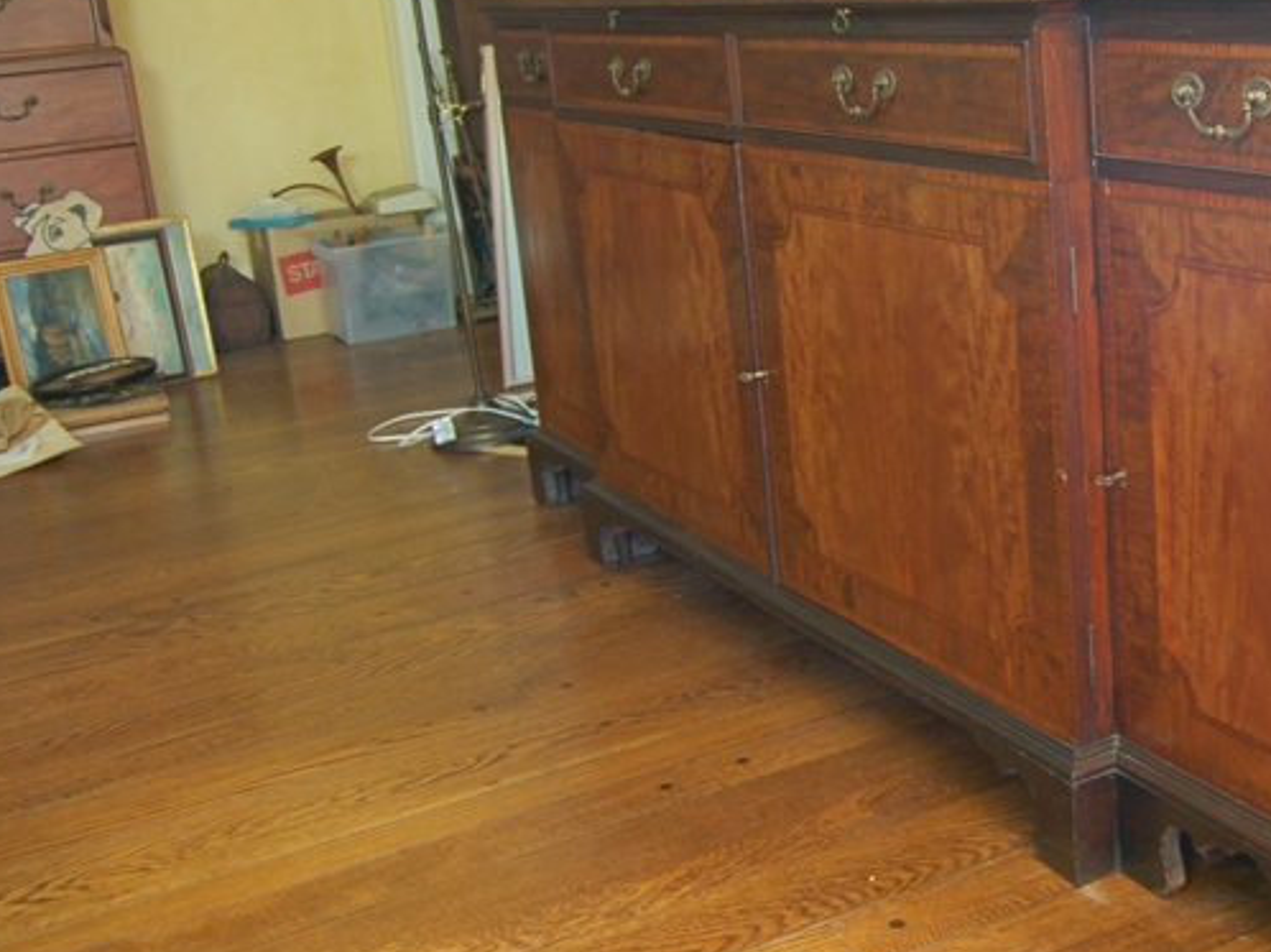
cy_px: 360
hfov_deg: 38.6
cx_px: 1057
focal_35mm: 47
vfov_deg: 30.7
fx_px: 1725
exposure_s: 1/13
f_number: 3.5
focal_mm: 18
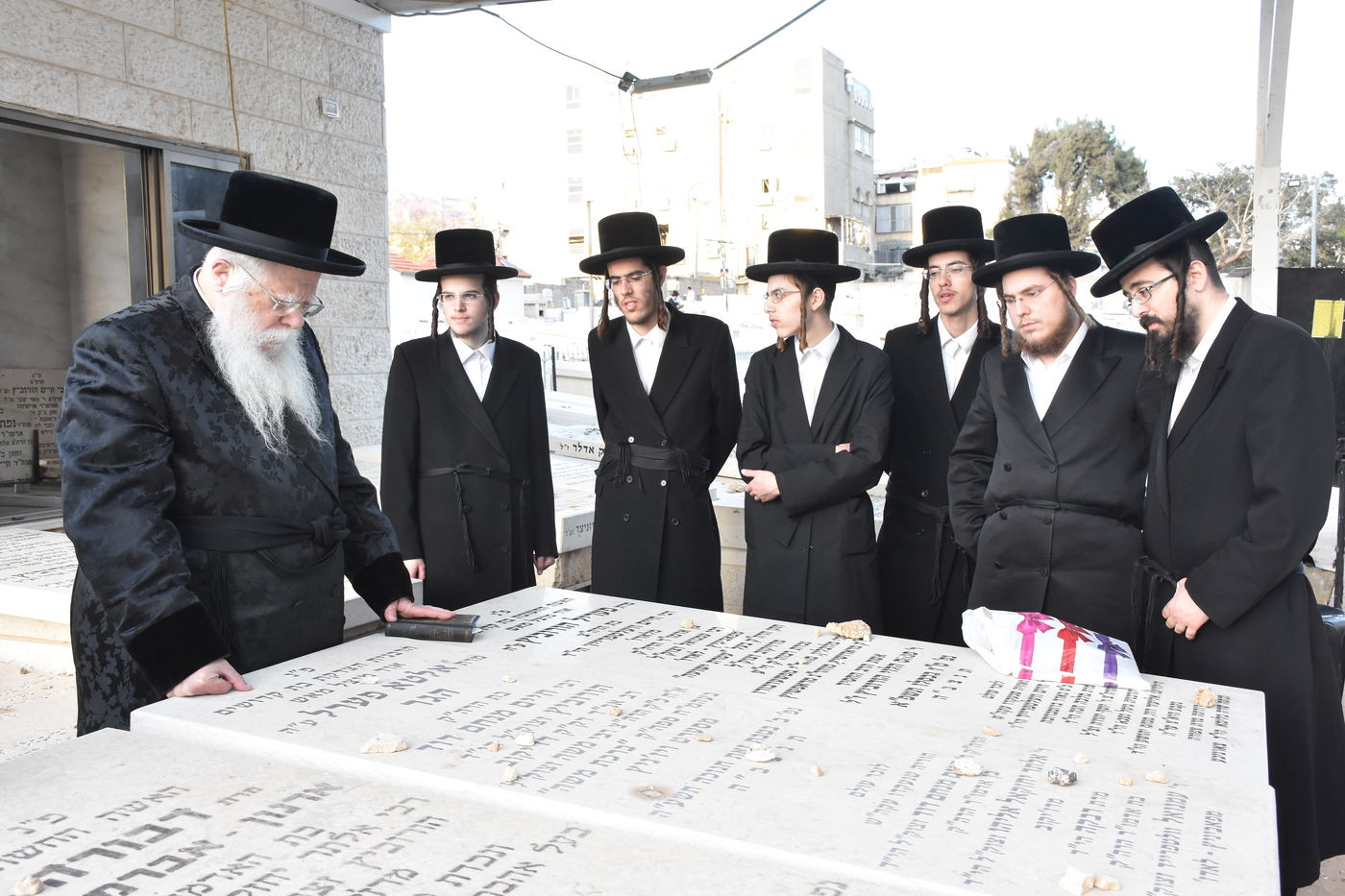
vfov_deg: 36.9
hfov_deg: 53.1
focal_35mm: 36
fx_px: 1345
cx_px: 672
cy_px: 448
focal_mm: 24
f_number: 10
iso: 1600
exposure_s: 1/160
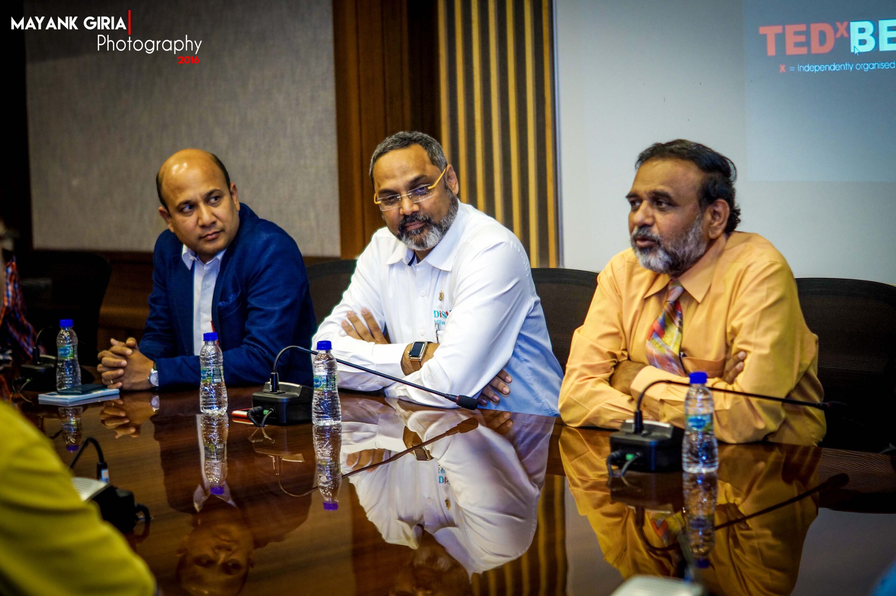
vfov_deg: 18.2
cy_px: 298
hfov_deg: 27.0
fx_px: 1866
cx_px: 448
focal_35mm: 75
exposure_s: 1/200
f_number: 1.8
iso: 400
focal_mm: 50
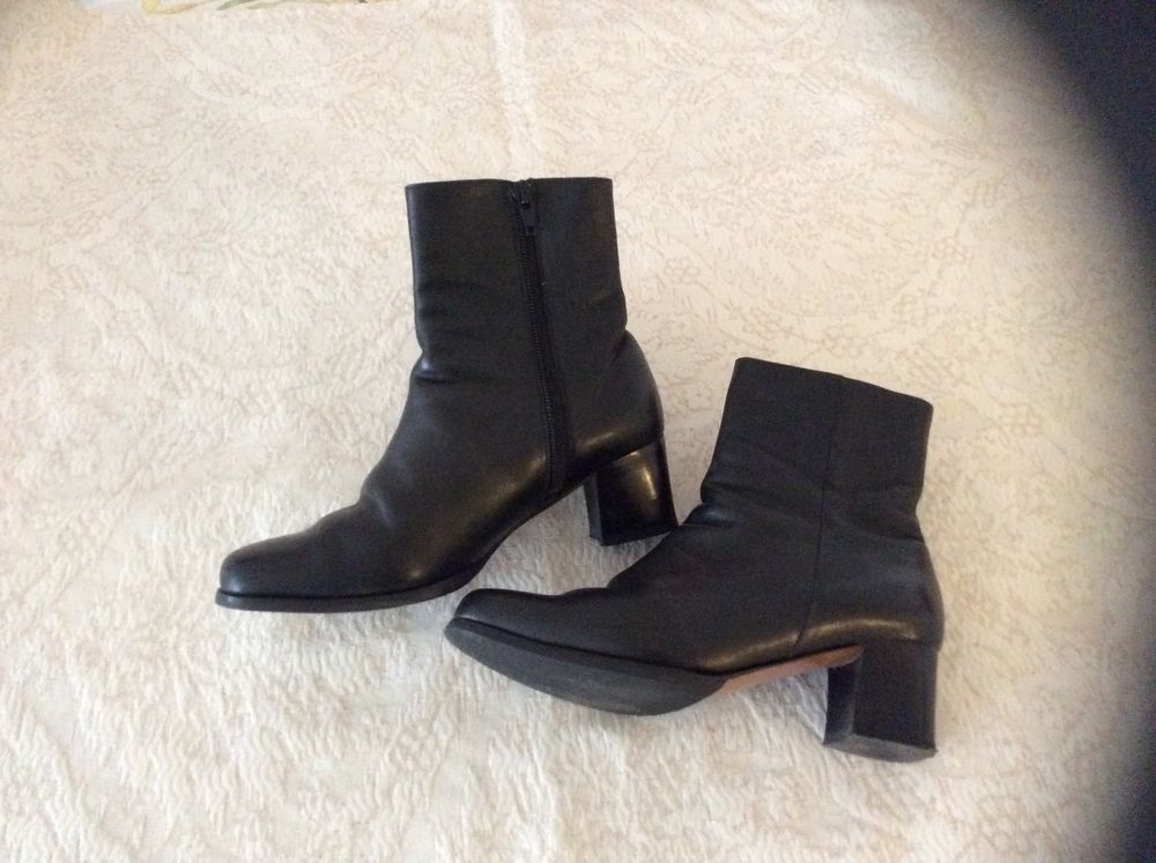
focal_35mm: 32
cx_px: 578
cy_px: 432
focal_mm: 3.3
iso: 500
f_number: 2.4
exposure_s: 1/17
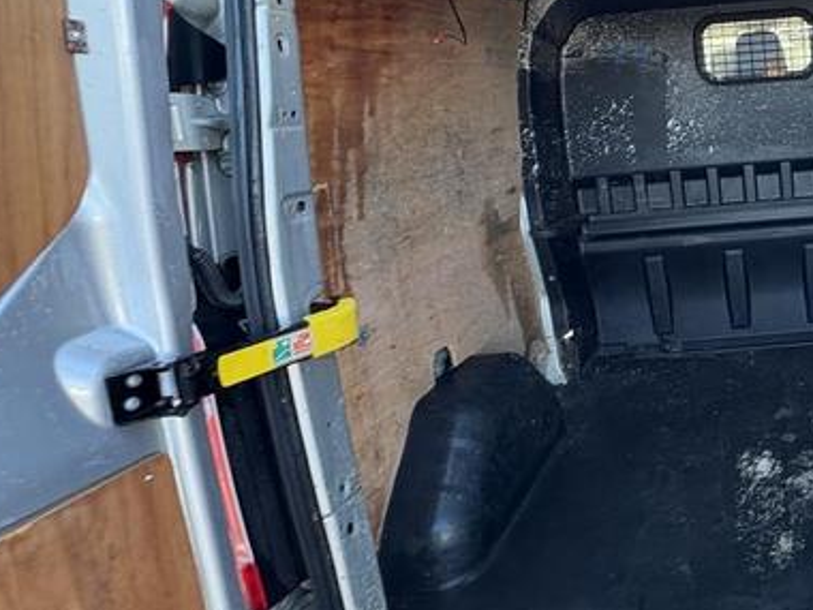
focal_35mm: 33
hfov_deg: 47.3
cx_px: 789
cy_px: 283
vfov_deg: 42.9
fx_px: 775
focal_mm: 2.22
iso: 250
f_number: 2.2
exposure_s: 1/83
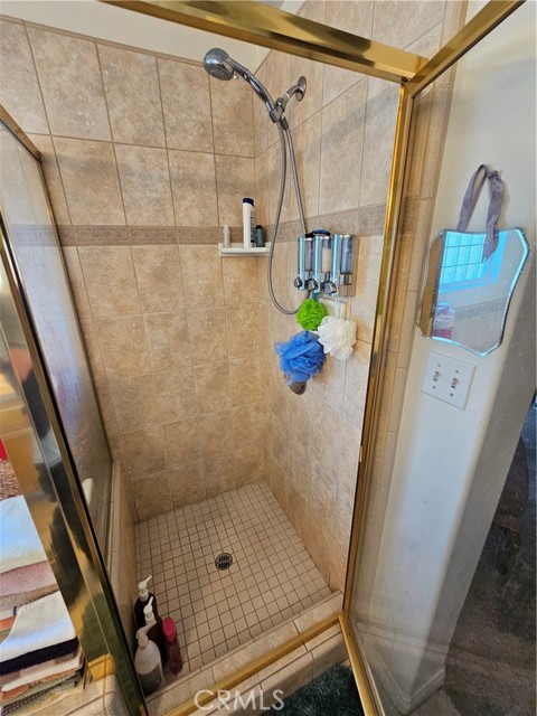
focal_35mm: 13
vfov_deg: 106.2
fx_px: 269
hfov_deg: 89.9
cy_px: 358
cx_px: 268
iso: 160
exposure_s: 1/60
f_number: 2.2
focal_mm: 2.2
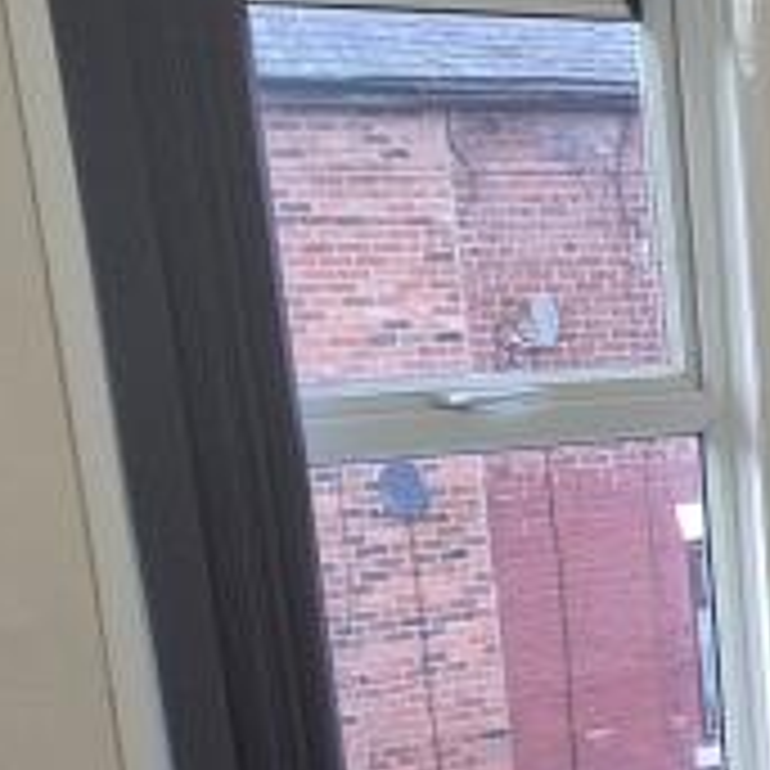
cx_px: 1207
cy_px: 635
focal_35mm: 69
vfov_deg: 24.5
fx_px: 1736
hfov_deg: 20.7
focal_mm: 2.2
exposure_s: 1/50
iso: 200
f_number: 2.2
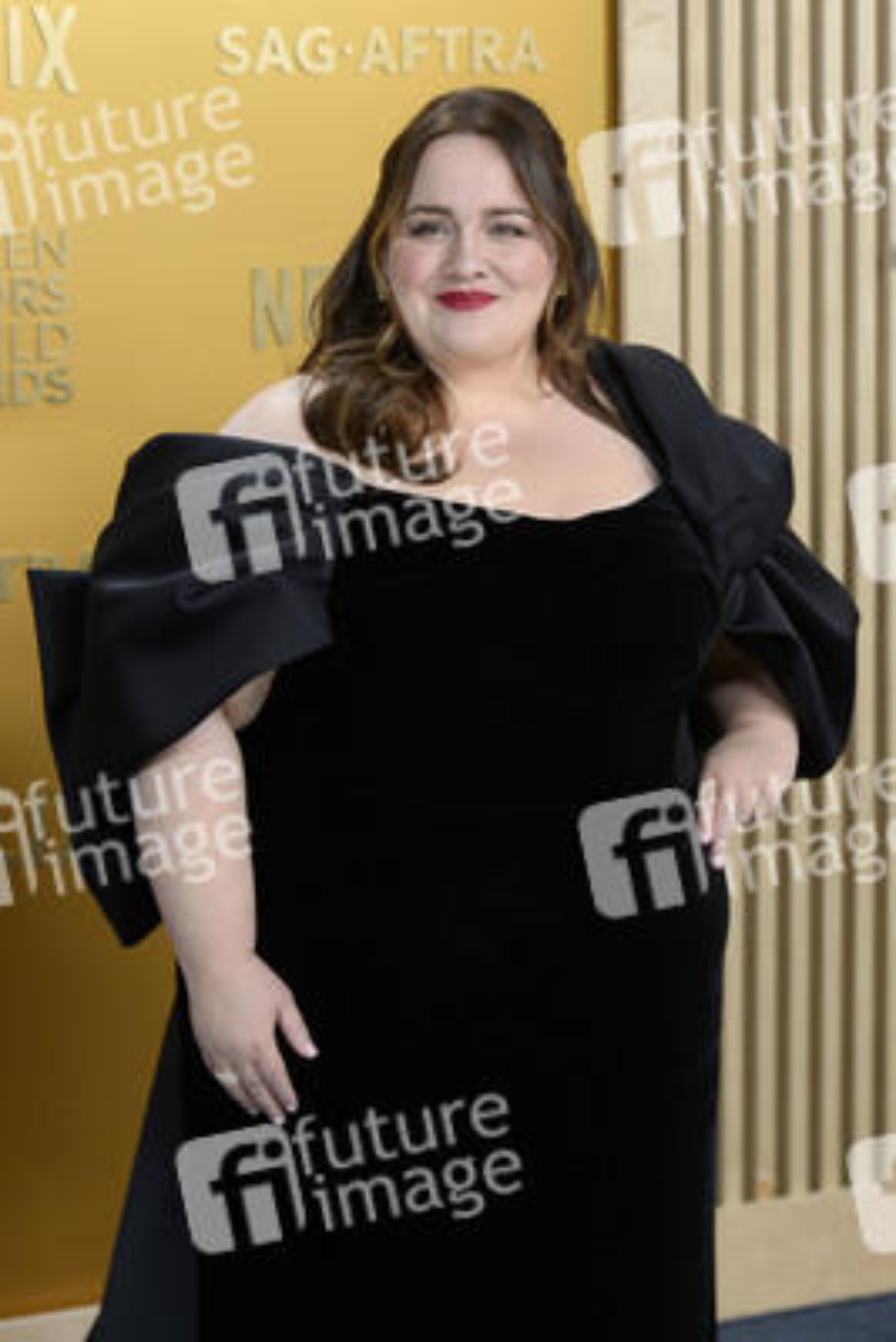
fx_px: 3208
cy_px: 671
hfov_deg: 15.9
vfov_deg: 23.6
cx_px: 448
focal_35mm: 86
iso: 2500
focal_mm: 86
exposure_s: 1/250
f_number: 5.6
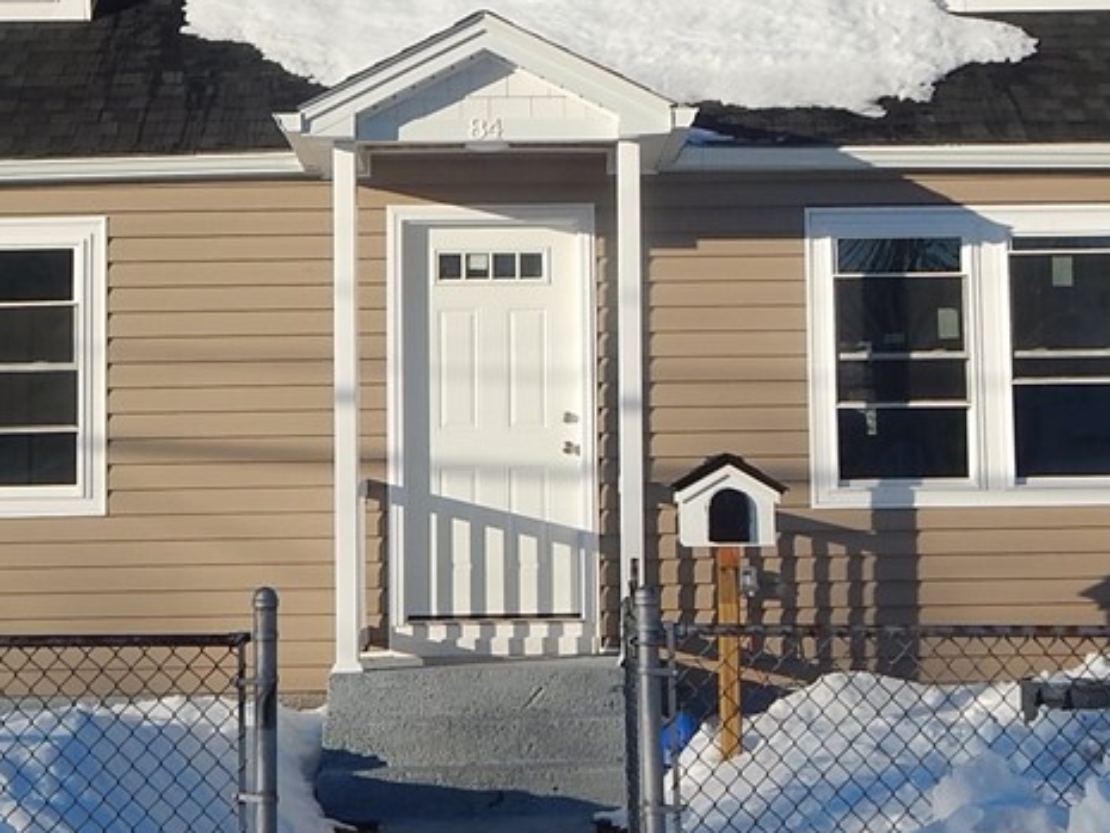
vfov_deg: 19.1
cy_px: 255
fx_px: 2470
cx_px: 566
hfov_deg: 25.3
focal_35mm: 77
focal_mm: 6.1
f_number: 3.3
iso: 125
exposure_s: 1/1500
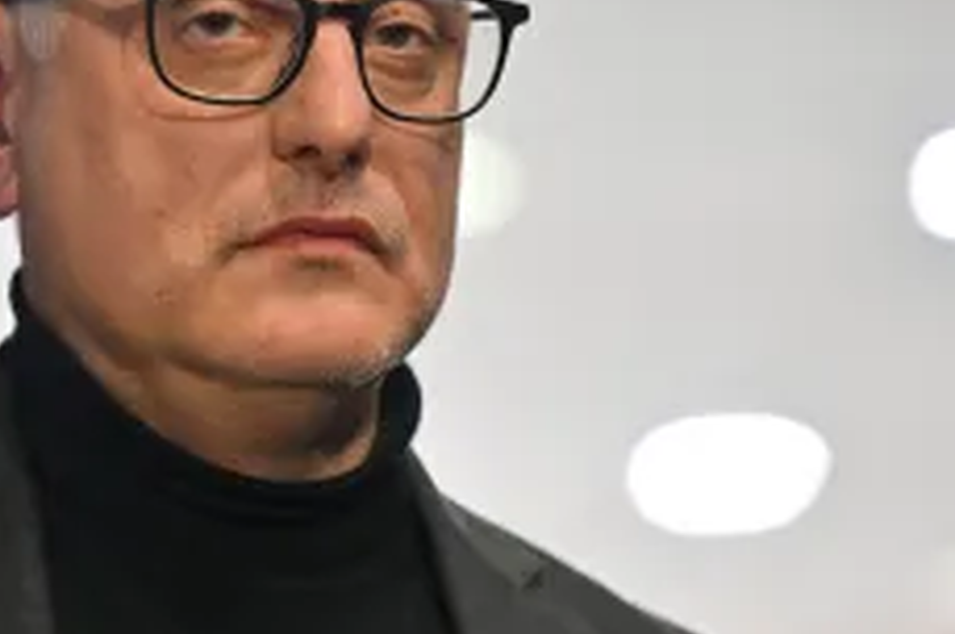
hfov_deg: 7.4
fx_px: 7417
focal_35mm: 280
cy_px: 108
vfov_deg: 4.9
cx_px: 271
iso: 3200
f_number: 3.5
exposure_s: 1/200
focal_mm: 160
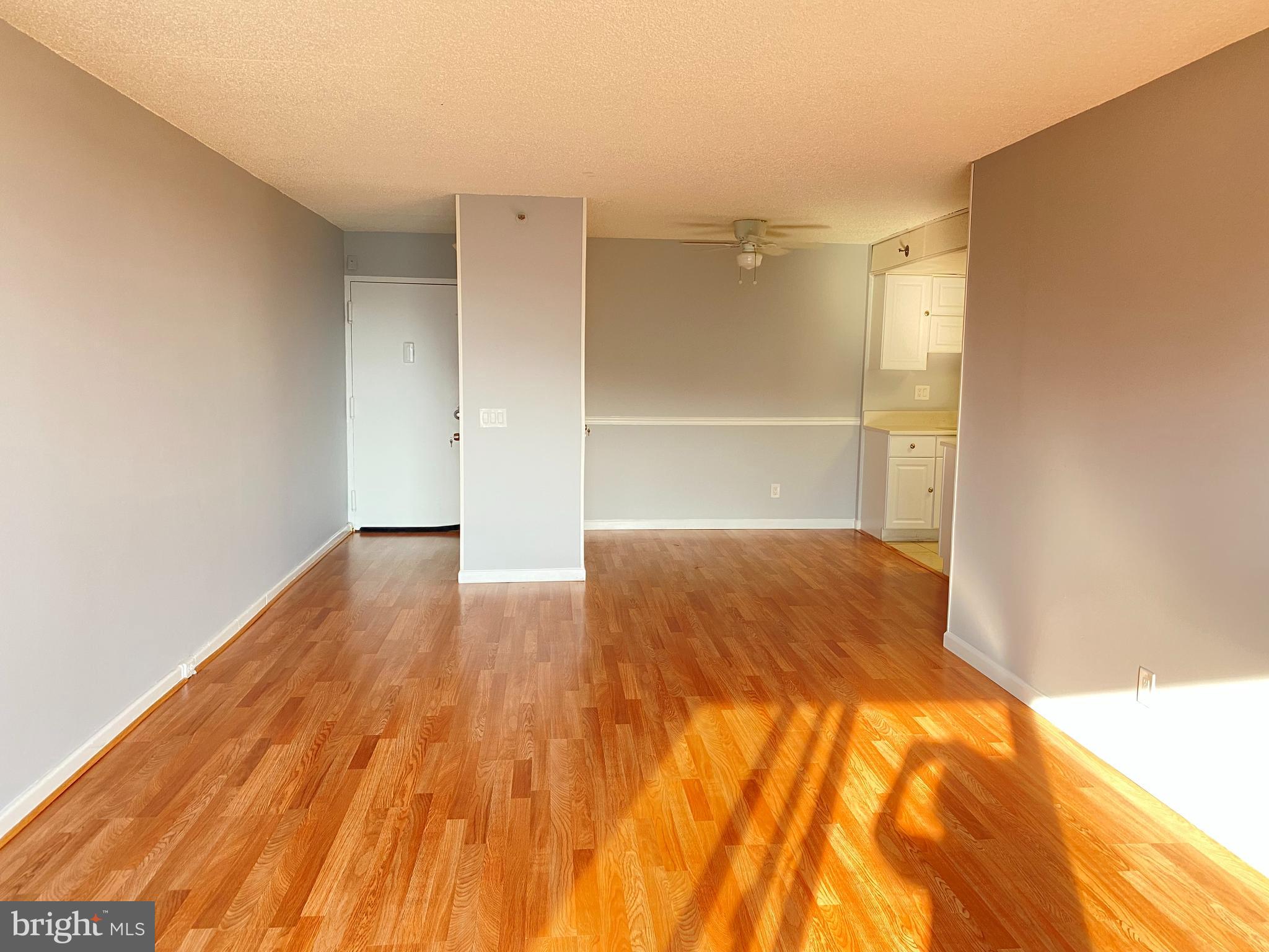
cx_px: 634
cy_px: 476
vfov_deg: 53.1
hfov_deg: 67.3
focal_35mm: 26
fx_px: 953
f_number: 1.8
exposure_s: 1/88
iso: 125
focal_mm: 4.25
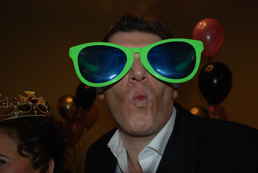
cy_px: 86
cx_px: 129
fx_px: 226
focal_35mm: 32
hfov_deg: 59.4
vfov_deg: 41.8
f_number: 4
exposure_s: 1/60
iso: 400
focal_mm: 21
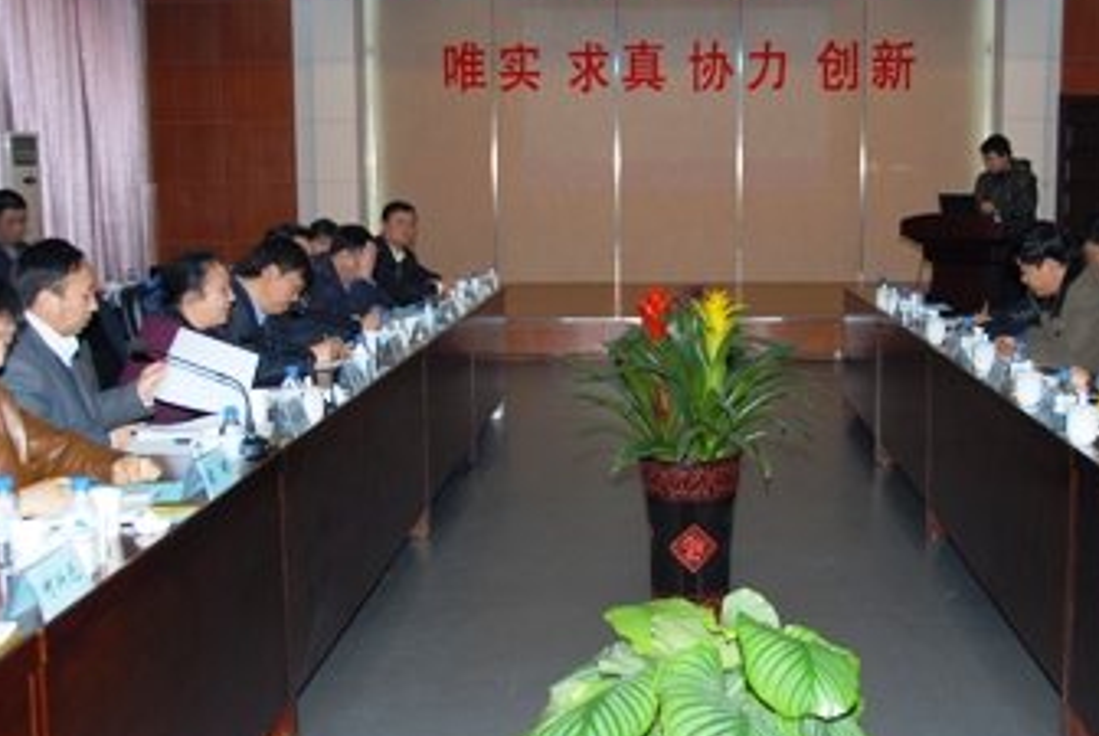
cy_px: 334
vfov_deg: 30.6
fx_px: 1345
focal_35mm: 44
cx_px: 651
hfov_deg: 44.3
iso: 100
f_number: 4
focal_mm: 22
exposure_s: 1/60
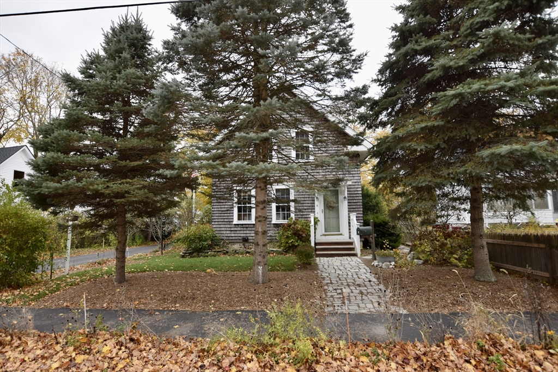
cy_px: 186
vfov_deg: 69.7
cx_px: 279
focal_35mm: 17
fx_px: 267
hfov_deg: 92.4
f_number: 5
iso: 400
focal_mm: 11.5
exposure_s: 1/100
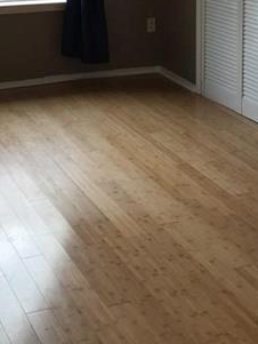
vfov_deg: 24.1
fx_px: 735
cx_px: 72
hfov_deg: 19.8
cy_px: -58
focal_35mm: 74
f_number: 2.2
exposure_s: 1/40
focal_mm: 4.15
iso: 32
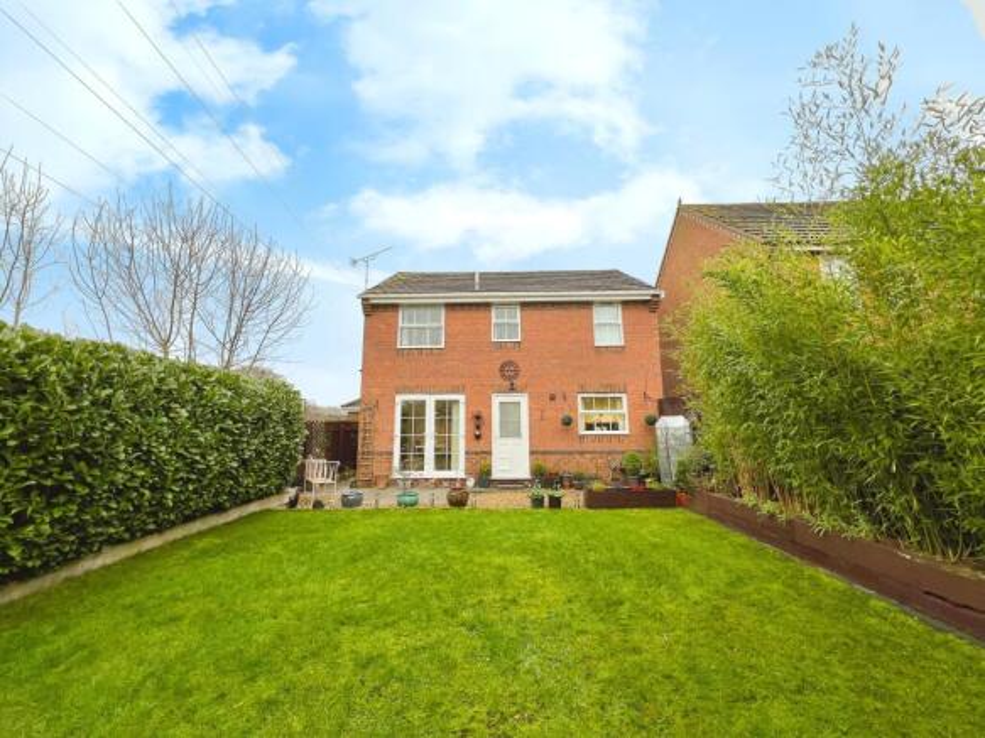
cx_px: 492
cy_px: 369
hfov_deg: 106.2
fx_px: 370
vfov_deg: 89.9
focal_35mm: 13
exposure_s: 1/102
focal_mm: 1.57
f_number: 1.8
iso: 32
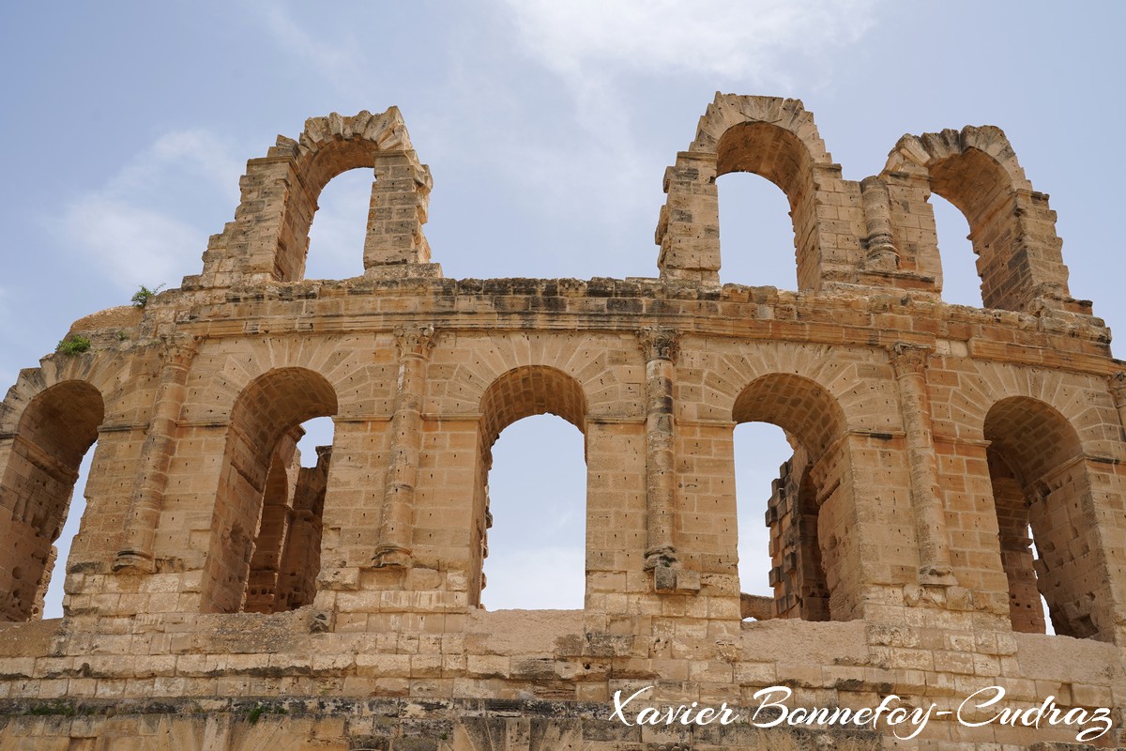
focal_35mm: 35
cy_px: 376
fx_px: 1095
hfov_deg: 54.4
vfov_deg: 37.9
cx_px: 563
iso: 100
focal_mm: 35
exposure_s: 1/320
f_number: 8
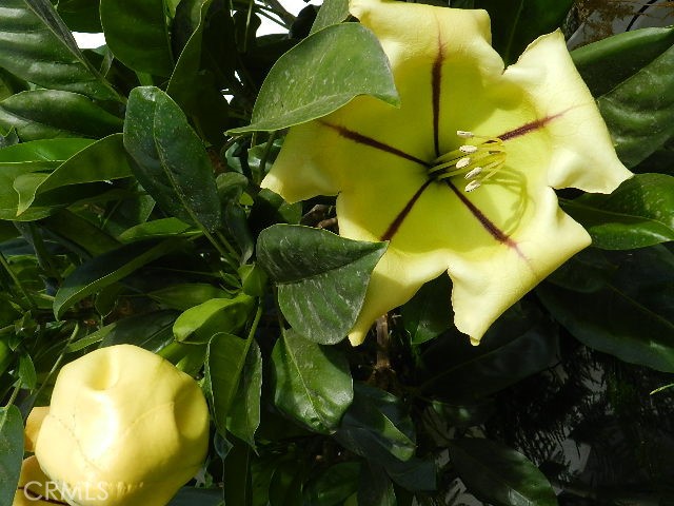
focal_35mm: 60
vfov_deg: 24.4
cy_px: 253
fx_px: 1168
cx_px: 337
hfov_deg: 32.2
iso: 160
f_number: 4.6
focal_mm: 10.7
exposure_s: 1/640
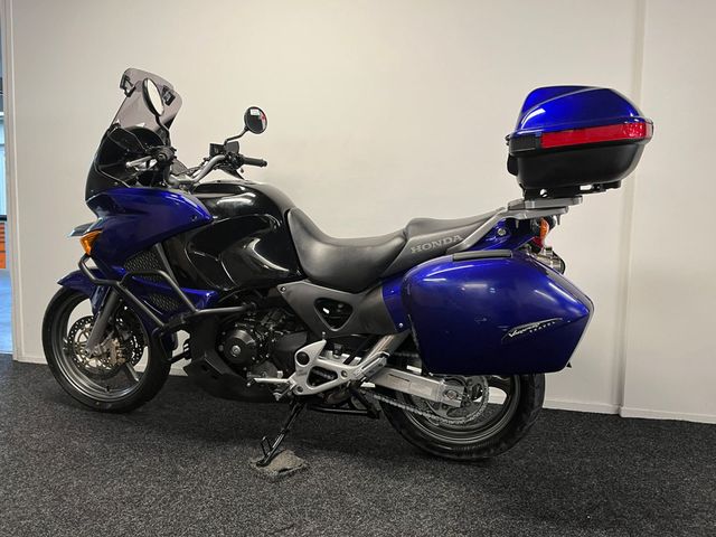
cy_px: 268
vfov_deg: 53.1
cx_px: 358
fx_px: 538
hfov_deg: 67.3
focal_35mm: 26
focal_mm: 5.1
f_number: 1.6
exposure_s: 1/50
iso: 80
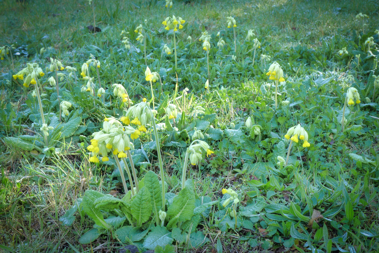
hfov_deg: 41.9
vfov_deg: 28.7
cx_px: 190
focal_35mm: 47
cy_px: 126
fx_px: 495
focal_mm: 9.2
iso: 100
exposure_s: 1/80
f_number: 4
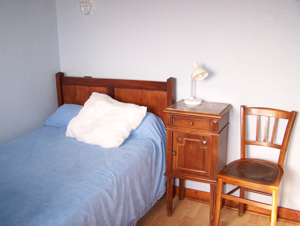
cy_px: 113
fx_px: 330
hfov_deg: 48.9
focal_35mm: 38
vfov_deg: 37.8
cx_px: 150
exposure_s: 1/80
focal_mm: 6.3
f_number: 2.8
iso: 200
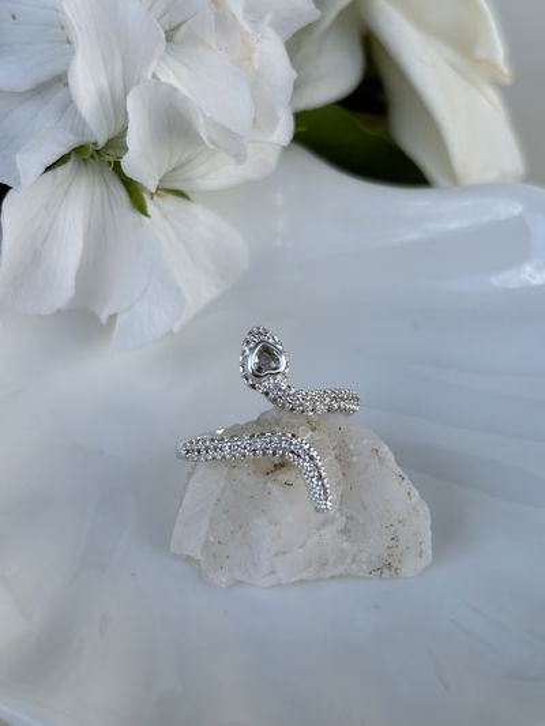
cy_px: 363
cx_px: 272
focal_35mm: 52
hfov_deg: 28.0
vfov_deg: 36.8
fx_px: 1091
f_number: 1.6
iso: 40
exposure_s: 1/1949
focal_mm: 5.96
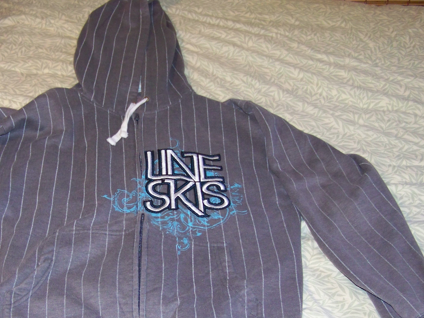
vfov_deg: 27.9
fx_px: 637
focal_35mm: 52
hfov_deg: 36.5
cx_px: 145
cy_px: 211
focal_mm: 5.85
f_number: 2.8
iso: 200
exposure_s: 1/30
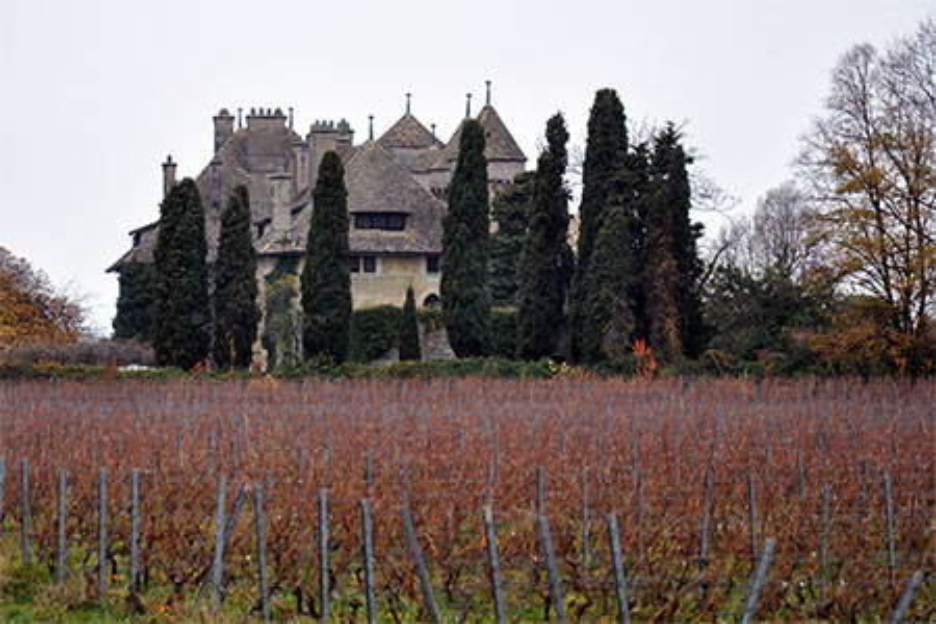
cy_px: 312
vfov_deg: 12.2
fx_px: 2925
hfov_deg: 18.2
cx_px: 468
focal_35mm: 112
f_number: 5.3
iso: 400
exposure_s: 1/80
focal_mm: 75
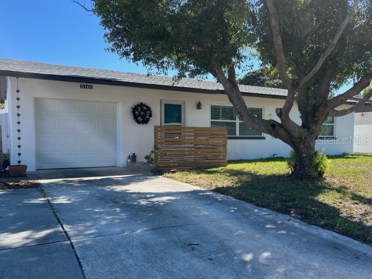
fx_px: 279
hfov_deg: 67.3
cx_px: 186
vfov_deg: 53.1
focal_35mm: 26
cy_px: 140
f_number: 1.6
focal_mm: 5.1
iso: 50
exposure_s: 1/1441
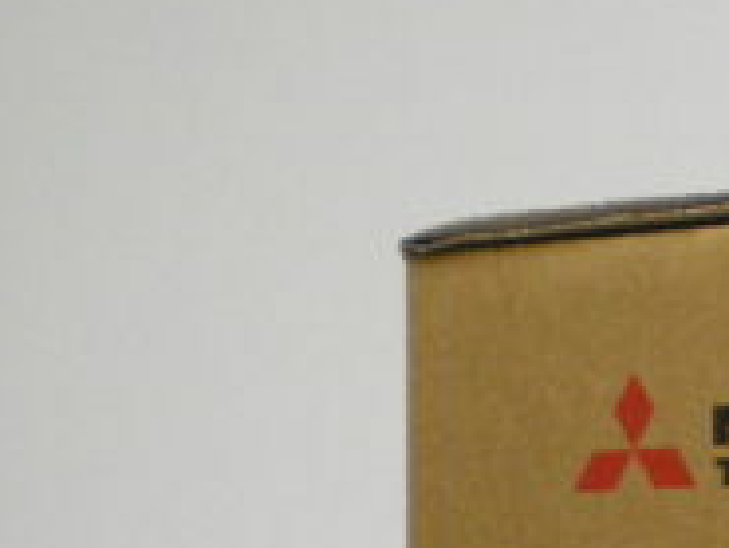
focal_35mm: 105
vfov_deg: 13.8
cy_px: 637
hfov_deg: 18.3
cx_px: 713
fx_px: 2213
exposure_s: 1/15
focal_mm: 6.3
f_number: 3.1
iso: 400
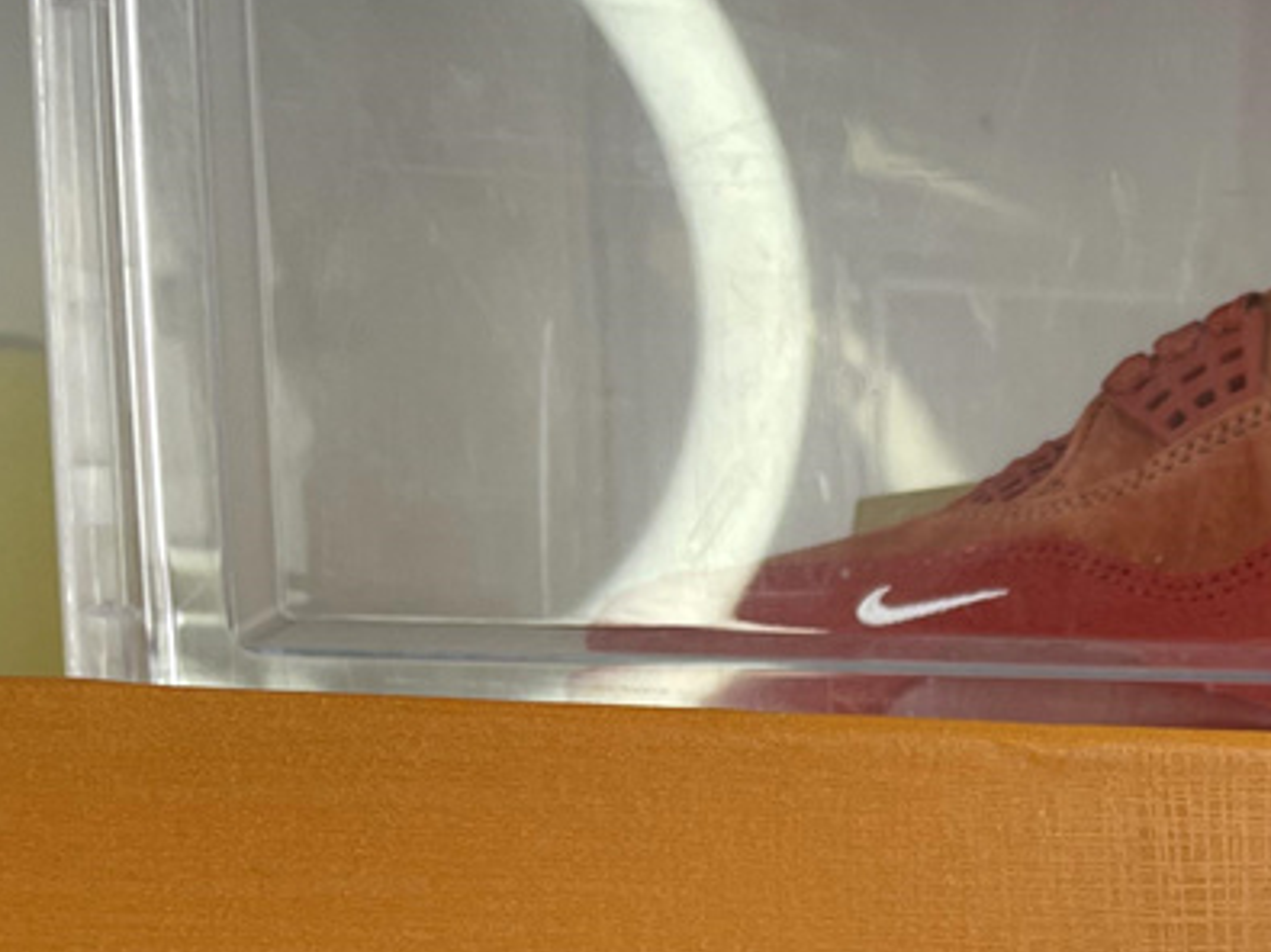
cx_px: 1480
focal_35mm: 79
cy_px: 1402
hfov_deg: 22.9
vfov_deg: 17.0
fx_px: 2900
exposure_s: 1/130
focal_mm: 4.2
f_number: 1.6
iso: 32
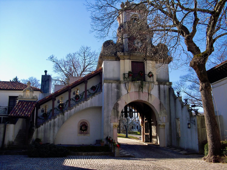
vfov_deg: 39.7
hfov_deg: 51.4
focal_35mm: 36
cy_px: 85
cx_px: 114
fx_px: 236
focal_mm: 6.3
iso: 100
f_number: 7.8
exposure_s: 1/125
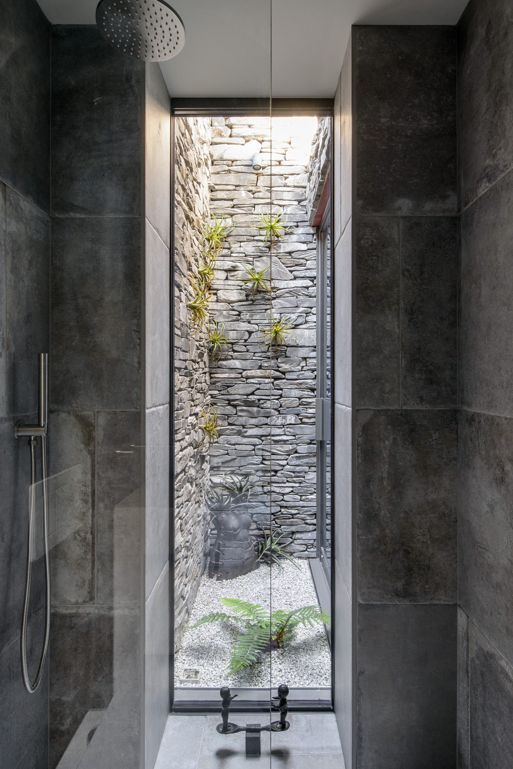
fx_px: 406
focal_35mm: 19
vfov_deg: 86.9
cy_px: 384
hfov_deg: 64.6
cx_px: 256
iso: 200
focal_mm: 19
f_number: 11
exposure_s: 2
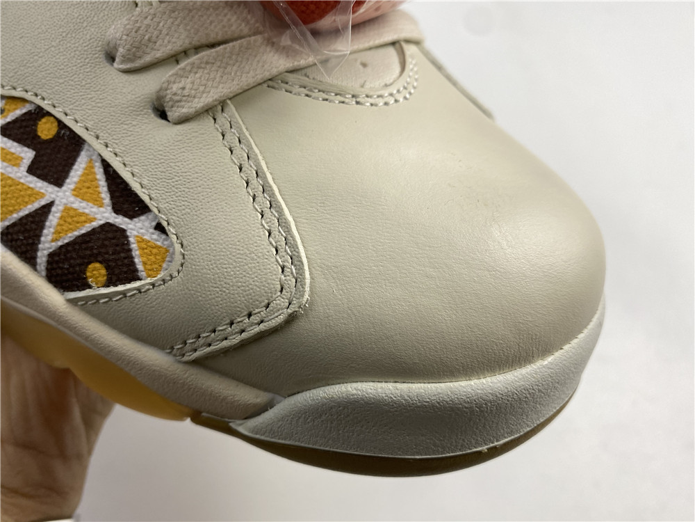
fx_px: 522
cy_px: 261
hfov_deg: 67.3
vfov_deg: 53.1
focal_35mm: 26
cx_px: 348
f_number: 1.8
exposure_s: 1/100
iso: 32
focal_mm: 4.25
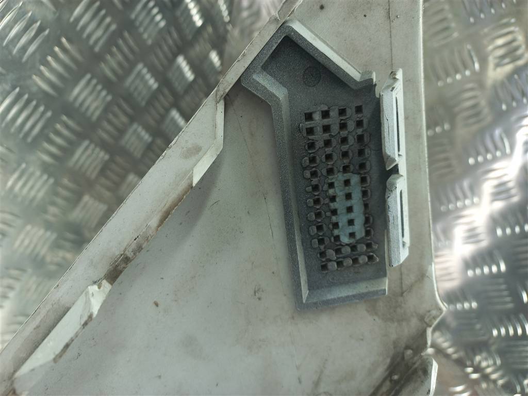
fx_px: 381
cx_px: 264
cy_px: 198
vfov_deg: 54.9
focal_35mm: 25
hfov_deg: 69.4
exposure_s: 1/50
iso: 50
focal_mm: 4.6
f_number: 1.8
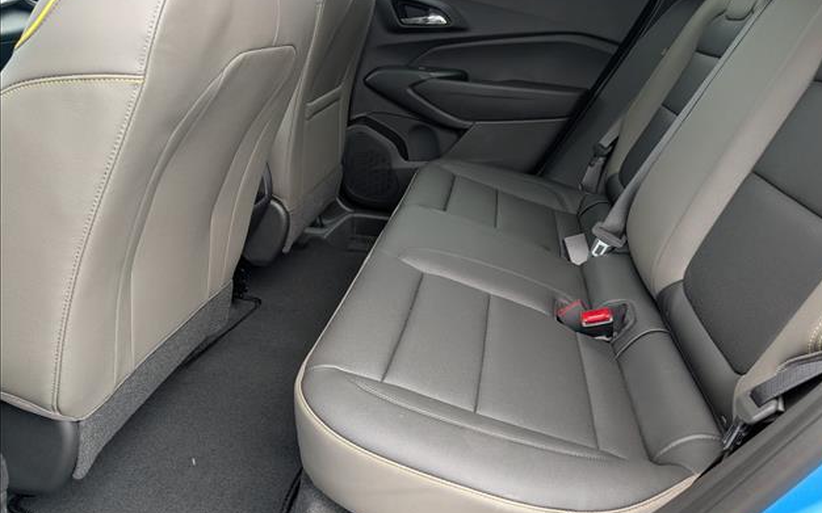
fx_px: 582
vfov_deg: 47.5
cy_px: 278
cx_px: 419
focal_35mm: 26
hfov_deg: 70.4
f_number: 1.68
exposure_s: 1/303
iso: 295
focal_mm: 6.9
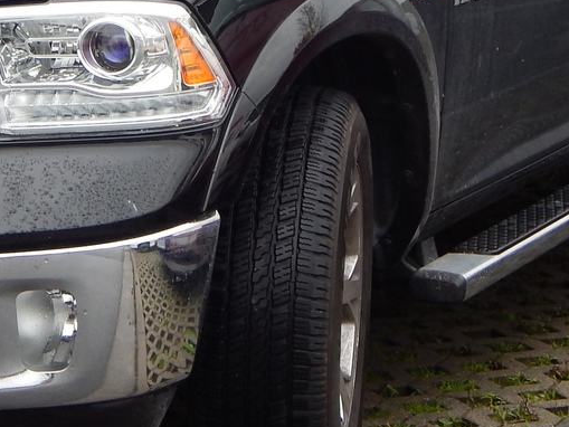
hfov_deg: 11.4
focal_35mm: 173
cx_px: 123
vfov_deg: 8.5
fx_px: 2844
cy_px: -22
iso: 125
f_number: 3.8
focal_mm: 9.7
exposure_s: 1/125
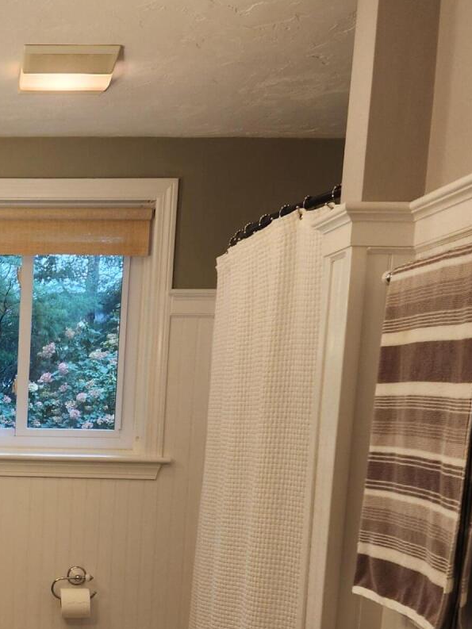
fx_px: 1054
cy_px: 544
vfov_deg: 31.9
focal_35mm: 58
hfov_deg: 23.4
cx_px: -73
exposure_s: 1/120
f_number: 1.8
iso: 80
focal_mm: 5.4
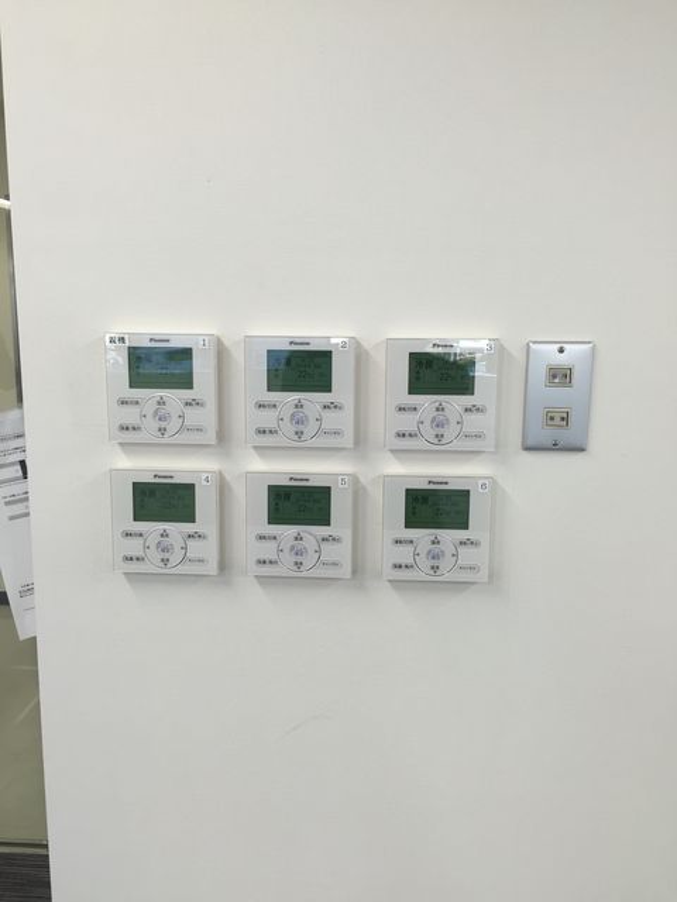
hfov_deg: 48.2
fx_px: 756
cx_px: 338
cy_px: 451
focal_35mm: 29
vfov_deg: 61.7
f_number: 2.2
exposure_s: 1/120
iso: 50
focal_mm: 4.15
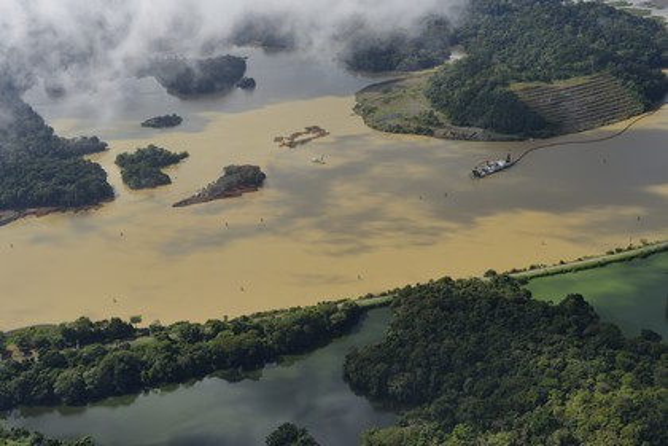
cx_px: 334
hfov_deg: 44.5
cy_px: 223
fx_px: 816
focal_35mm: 44
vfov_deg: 30.5
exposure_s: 1/1000
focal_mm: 44
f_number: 9
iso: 320
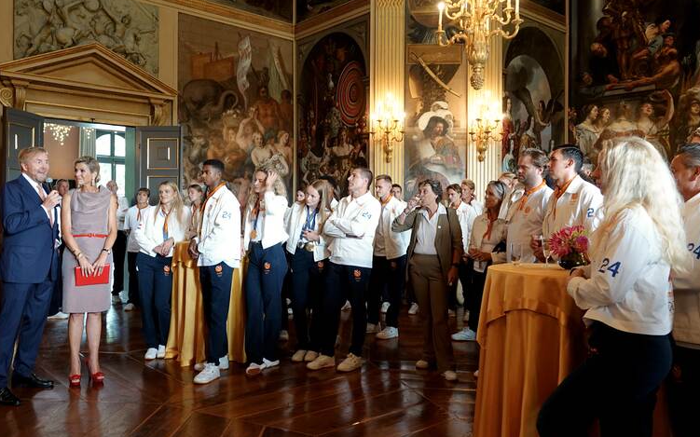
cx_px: 332
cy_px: 228
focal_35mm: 27
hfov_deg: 68.4
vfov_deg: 46.0
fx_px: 515
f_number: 2.4
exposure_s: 1/30
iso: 400
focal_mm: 8.8
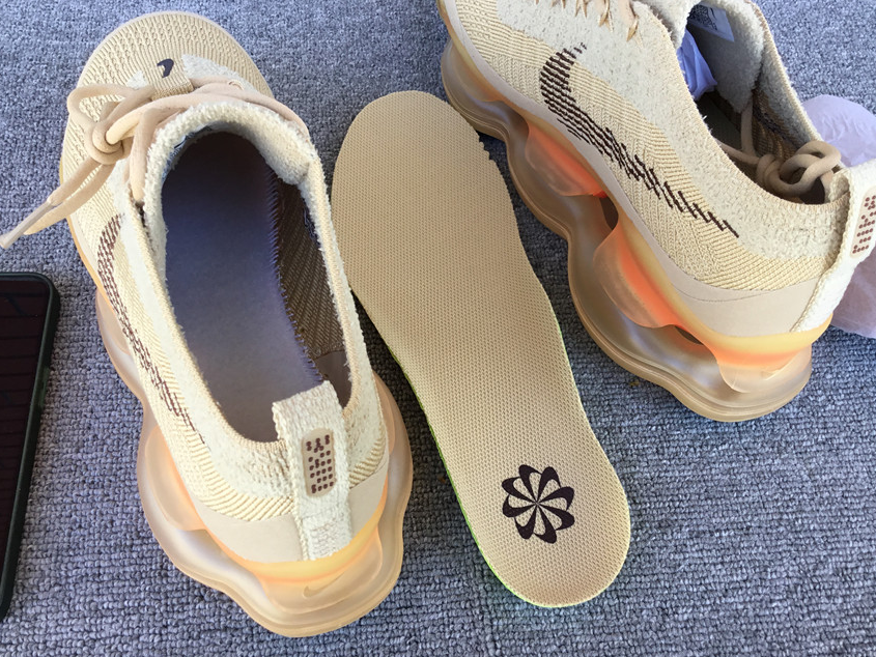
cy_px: 324
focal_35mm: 33
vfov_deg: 43.0
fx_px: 835
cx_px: 421
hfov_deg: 55.3
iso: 32
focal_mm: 3.3
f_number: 2.4
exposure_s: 1/100
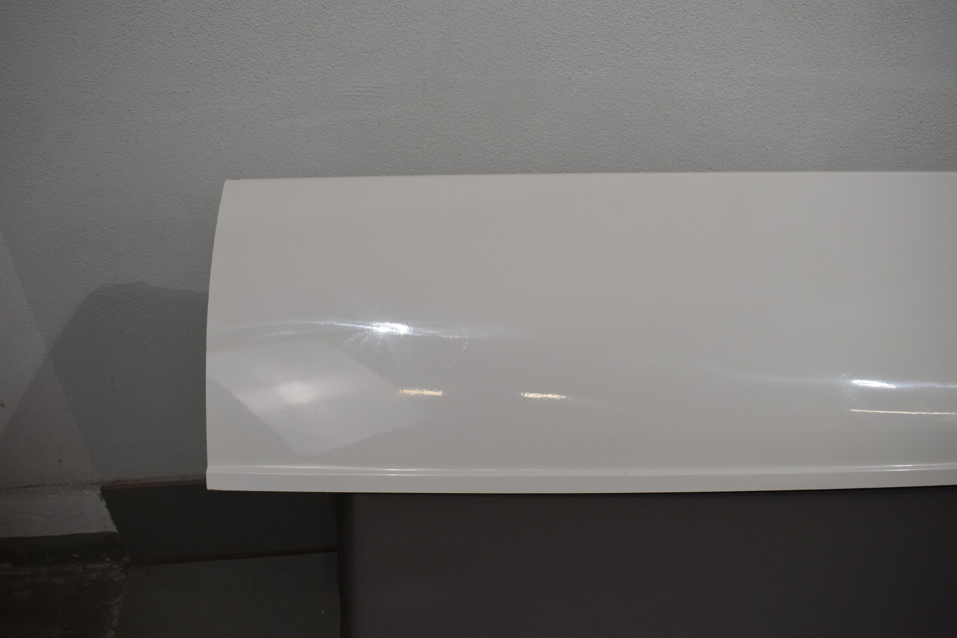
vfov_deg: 41.7
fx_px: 837
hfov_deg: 59.5
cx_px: 478
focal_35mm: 32
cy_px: 319
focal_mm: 21
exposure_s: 1/125
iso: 220
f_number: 5.6
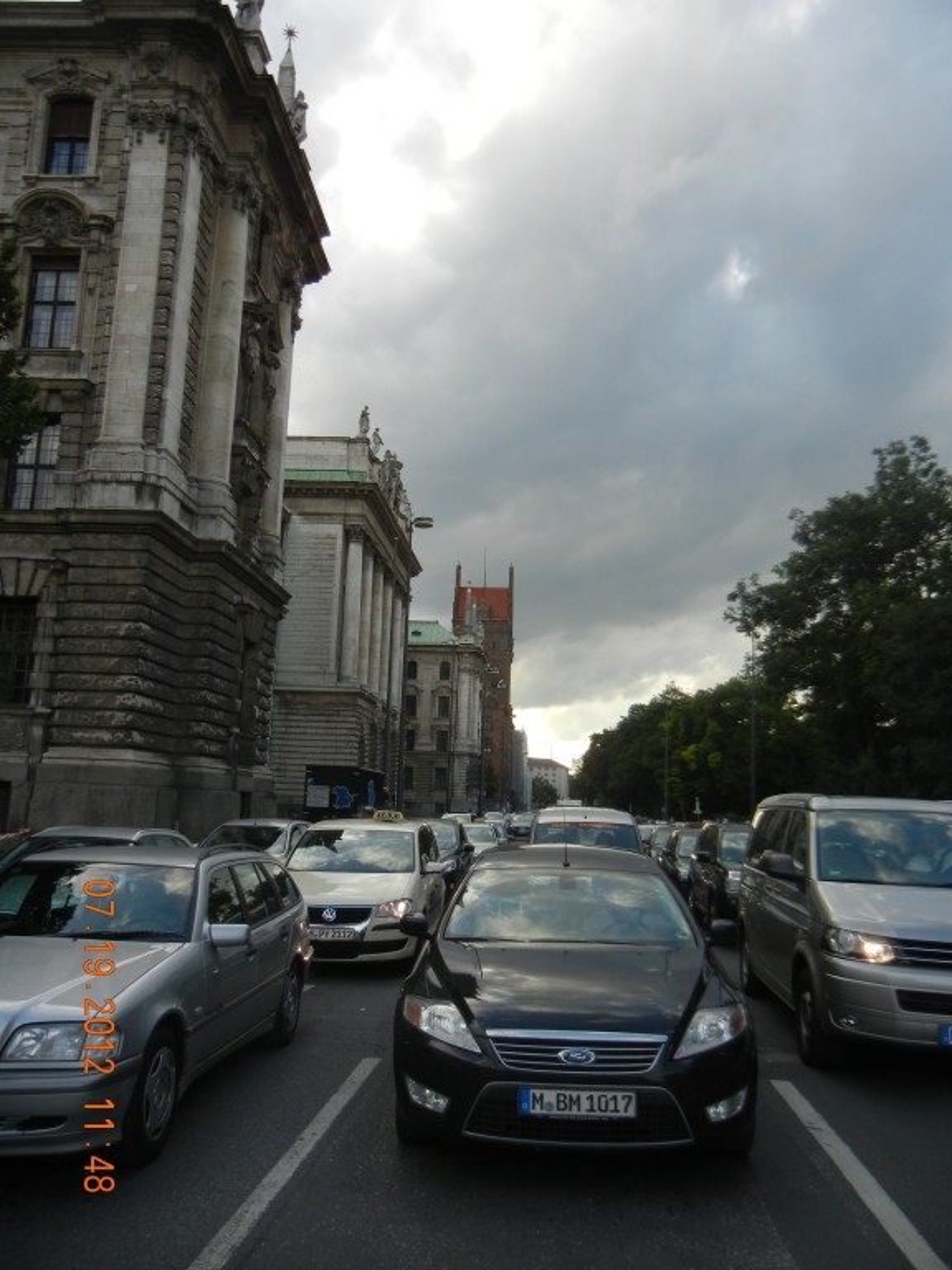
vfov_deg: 60.0
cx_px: 476
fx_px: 1100
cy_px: 635
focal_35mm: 30
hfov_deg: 46.8
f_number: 3.5
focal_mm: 5.4
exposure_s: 1/538
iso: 160
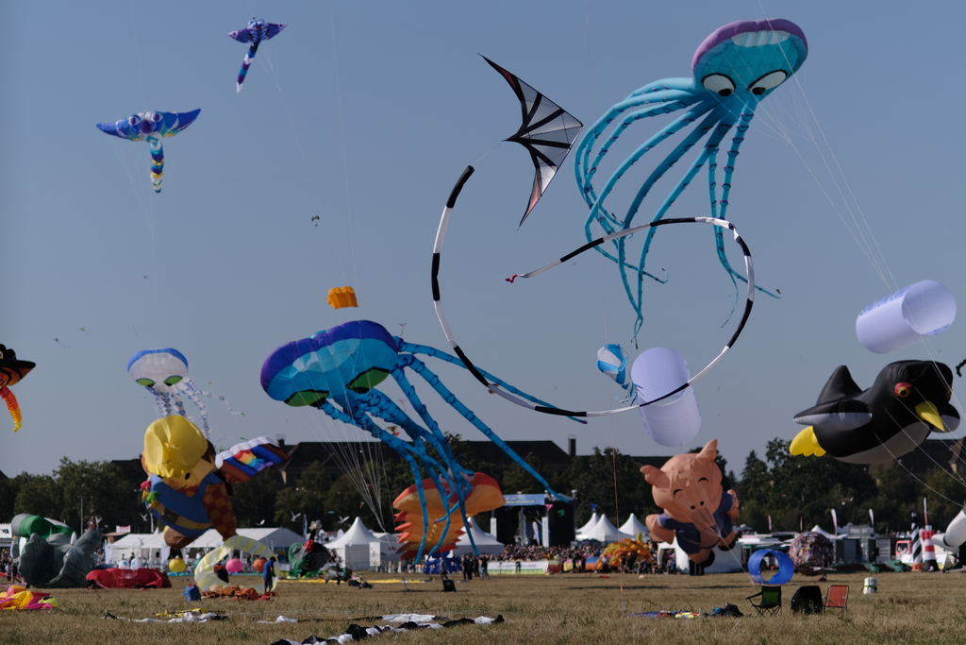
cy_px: 322
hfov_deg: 16.0
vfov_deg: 10.7
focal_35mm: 128
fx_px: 3435
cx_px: 483
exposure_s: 1/11000
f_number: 2
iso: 160
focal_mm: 85
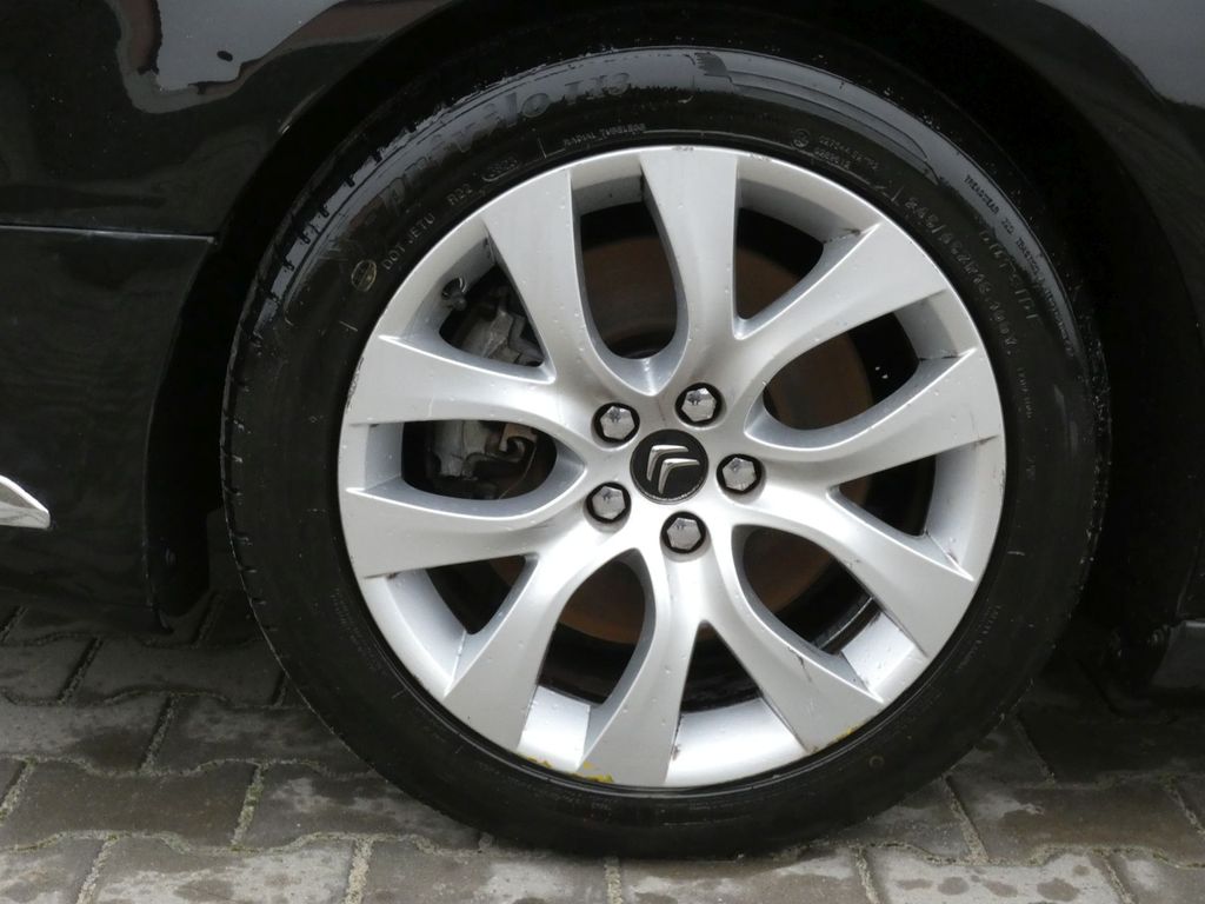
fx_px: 1741
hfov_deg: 38.2
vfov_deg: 29.1
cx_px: 602
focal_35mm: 50
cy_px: 452
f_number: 5.6
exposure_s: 1/80
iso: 640
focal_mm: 9
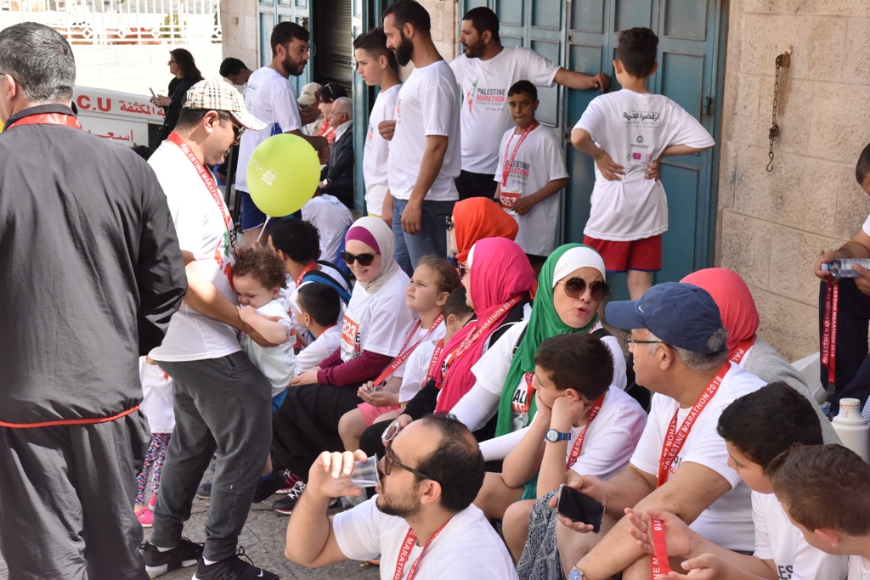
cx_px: 435
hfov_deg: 30.5
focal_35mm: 66
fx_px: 1595
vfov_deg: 20.6
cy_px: 290
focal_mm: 66
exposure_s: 1/800
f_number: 14
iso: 2500
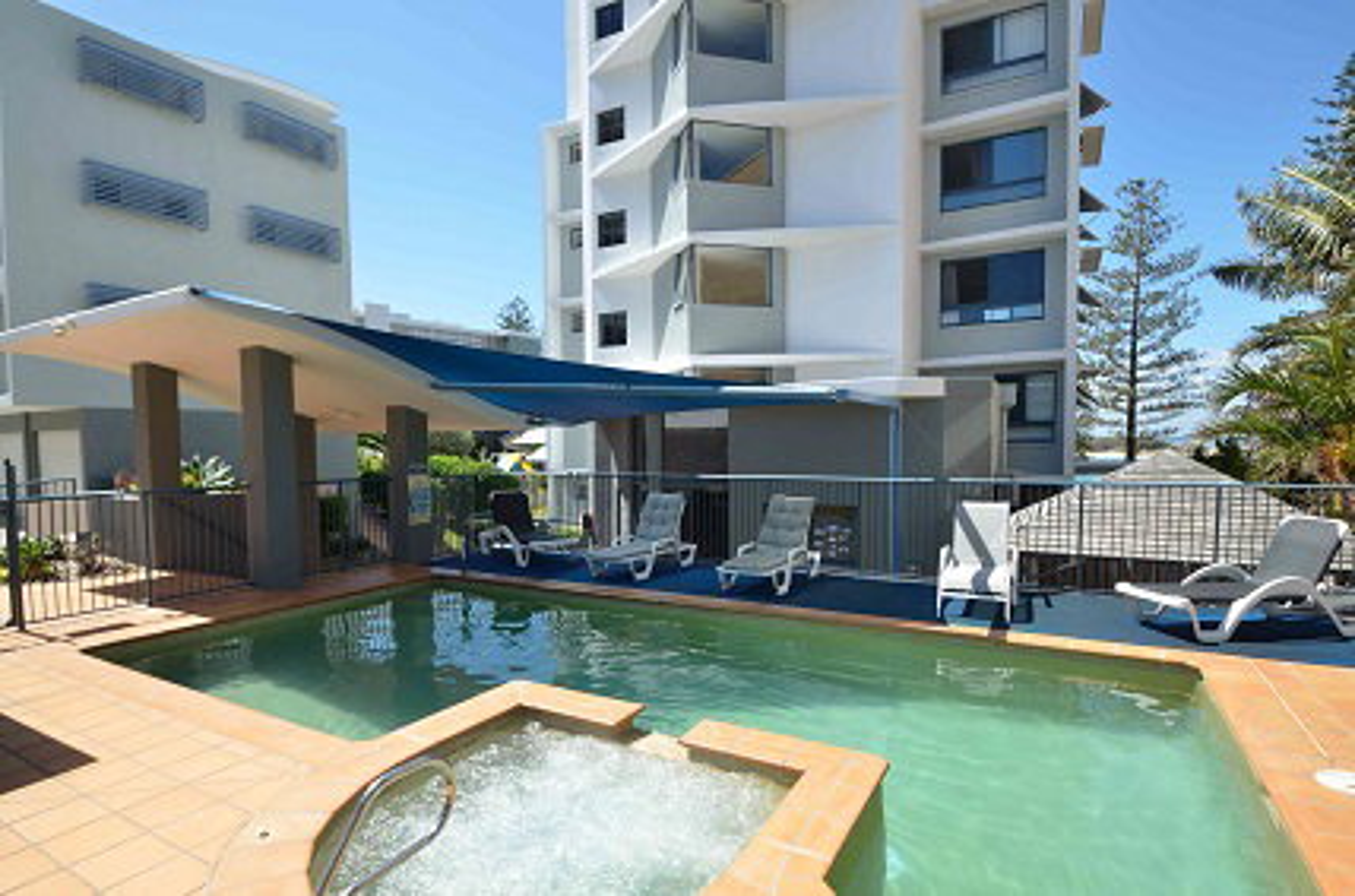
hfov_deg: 90.1
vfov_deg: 67.1
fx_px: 676
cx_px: 678
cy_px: 448
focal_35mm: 18
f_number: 8
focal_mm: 12
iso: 200
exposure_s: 1/400
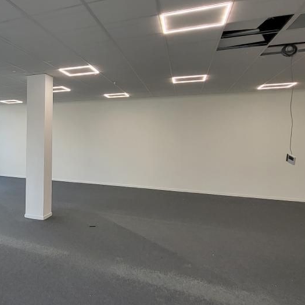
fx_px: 279
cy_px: 139
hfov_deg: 49.2
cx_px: 16
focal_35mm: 28
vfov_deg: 57.2
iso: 50
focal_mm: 1.74
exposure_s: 1/100
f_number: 2.2
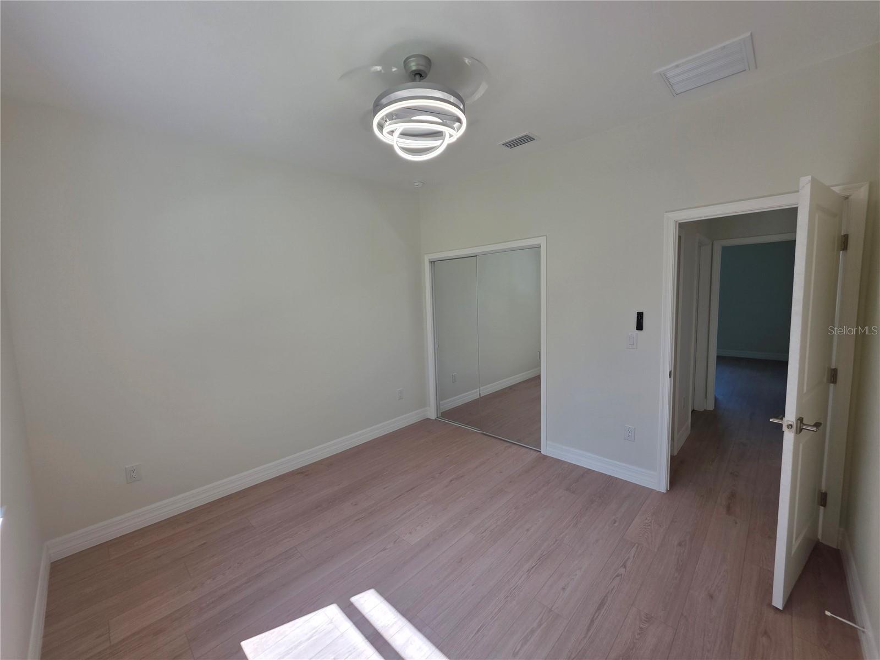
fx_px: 330
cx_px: 440
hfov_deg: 106.2
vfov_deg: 89.9
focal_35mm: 13
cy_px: 330
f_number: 1.9
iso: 25
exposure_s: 1/120
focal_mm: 2.2
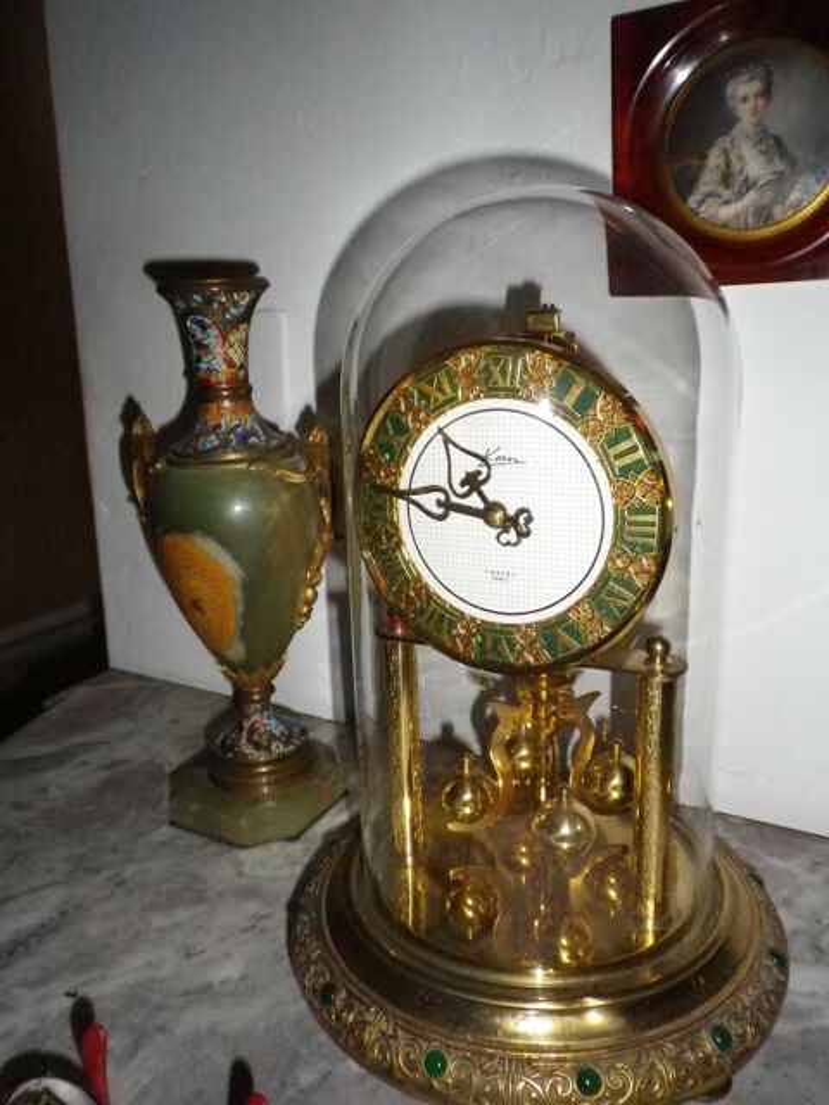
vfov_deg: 63.4
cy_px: 552
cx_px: 414
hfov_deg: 49.7
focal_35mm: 28
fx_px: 894
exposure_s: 1/100
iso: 800
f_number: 3.5
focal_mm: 5.05
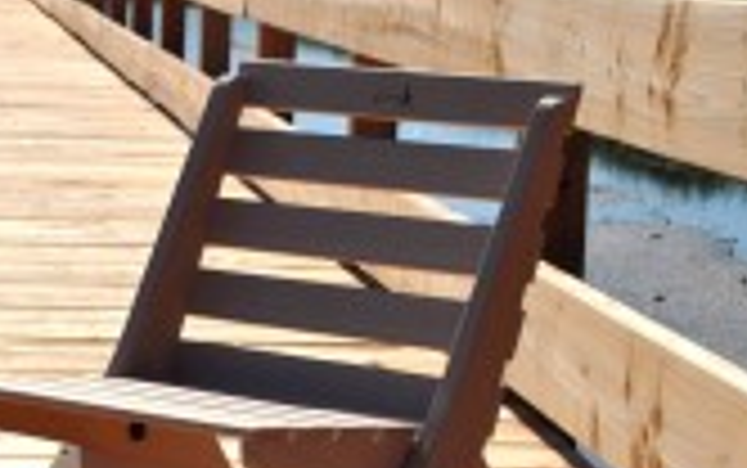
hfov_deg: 13.3
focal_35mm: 155
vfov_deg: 8.5
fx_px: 3158
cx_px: -45
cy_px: 292
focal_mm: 40
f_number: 10
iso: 100
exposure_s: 1/400
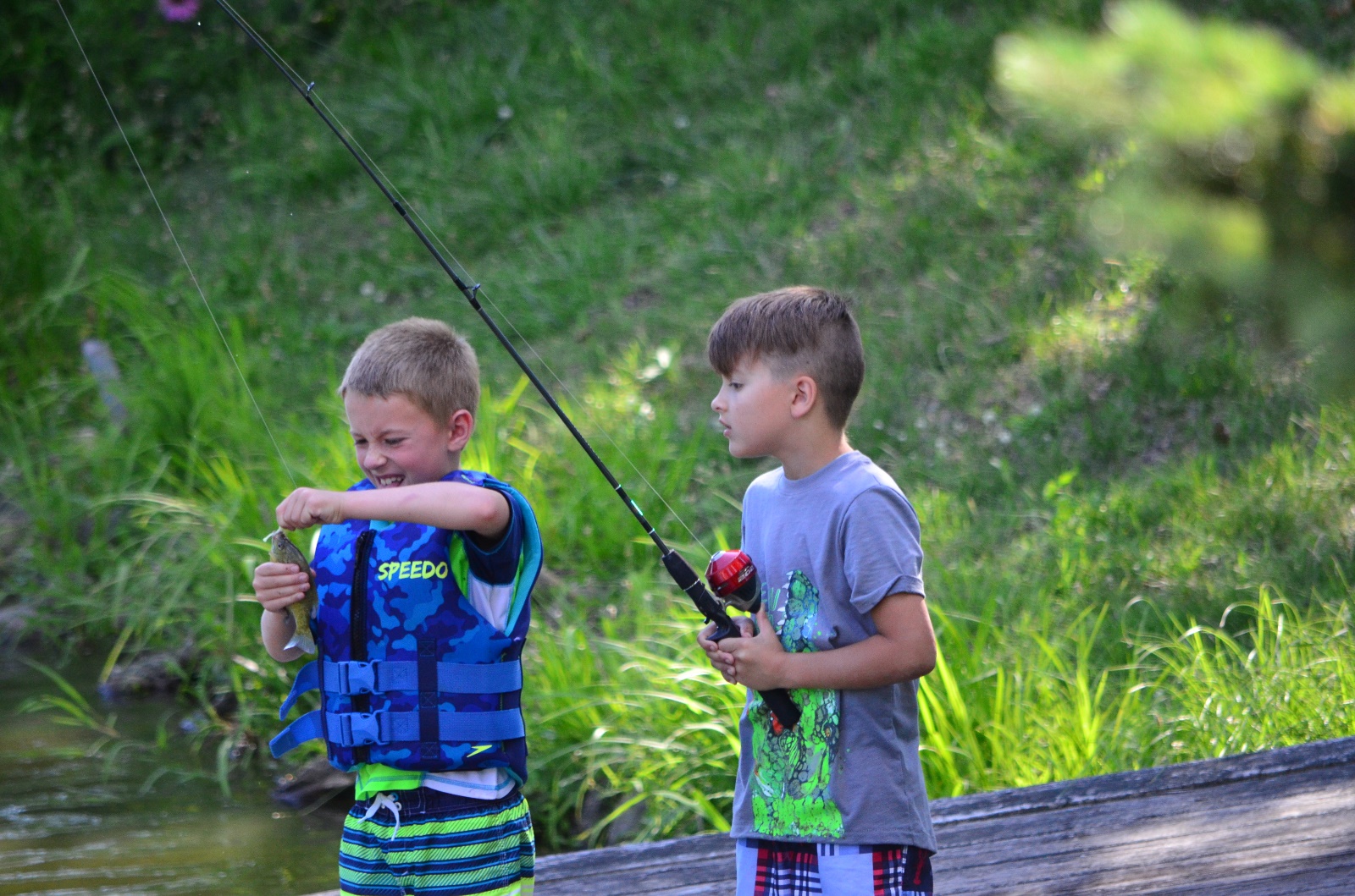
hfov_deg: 4.6
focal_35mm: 450
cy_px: 448
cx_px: 678
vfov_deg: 3.0
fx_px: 16899
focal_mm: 300
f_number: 5.6
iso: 1250
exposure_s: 1/800
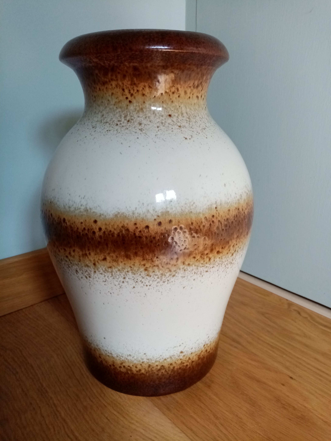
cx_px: 166
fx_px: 331
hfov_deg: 53.1
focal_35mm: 26
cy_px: 220
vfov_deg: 67.3
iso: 194
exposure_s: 1/100
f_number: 1.8
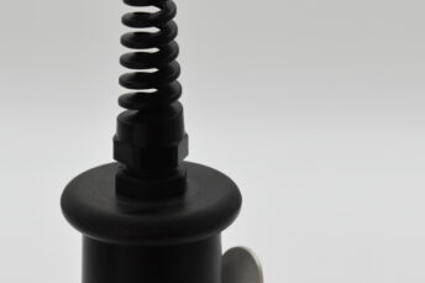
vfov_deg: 9.5
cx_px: 173
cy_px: 119
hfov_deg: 14.3
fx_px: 1698
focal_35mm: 144
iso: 1600
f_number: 8
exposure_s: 1/1600
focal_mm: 55
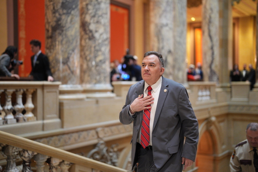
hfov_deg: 39.6
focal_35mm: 50
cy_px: 86
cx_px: 129
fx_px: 359
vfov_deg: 27.0
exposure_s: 1/250
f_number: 1.2
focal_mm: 50
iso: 1600
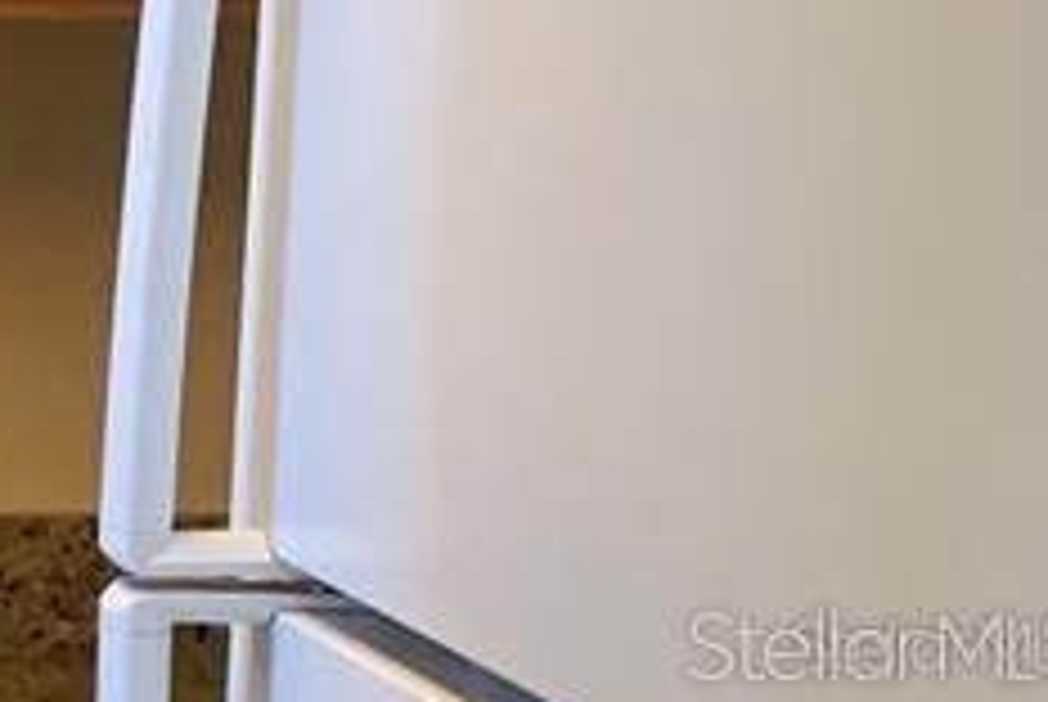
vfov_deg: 9.8
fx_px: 4051
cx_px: -913
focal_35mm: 139
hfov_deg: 13.1
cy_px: 644
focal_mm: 4.25
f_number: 1.8
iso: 200
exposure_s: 1/60
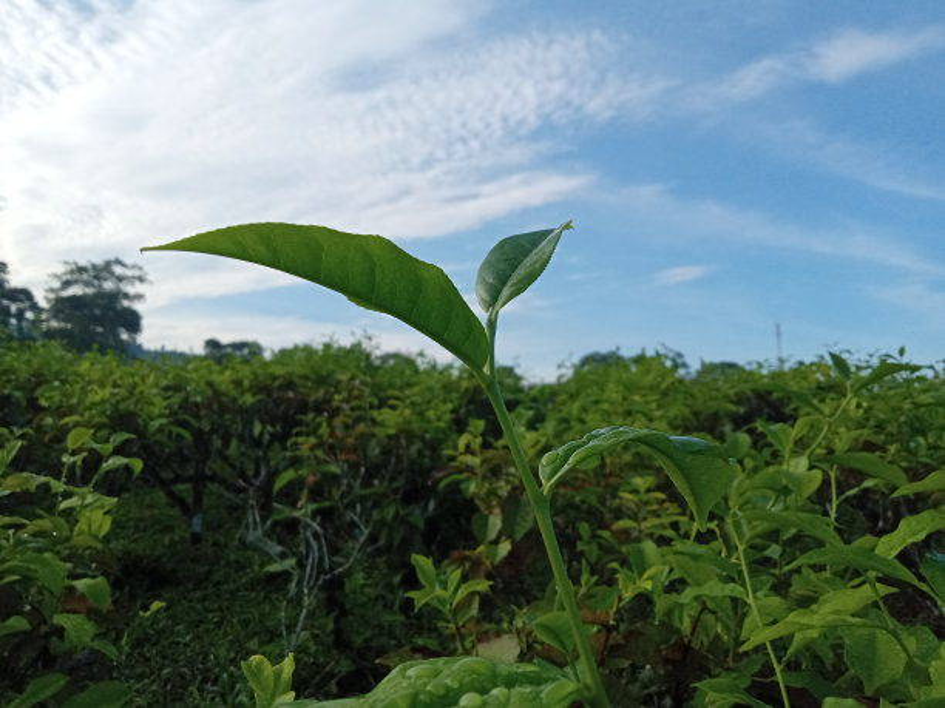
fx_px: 710
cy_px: 354
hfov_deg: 67.3
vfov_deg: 53.1
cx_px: 472
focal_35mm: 26
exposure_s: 1/1138
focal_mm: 3.46
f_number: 2.2
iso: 111
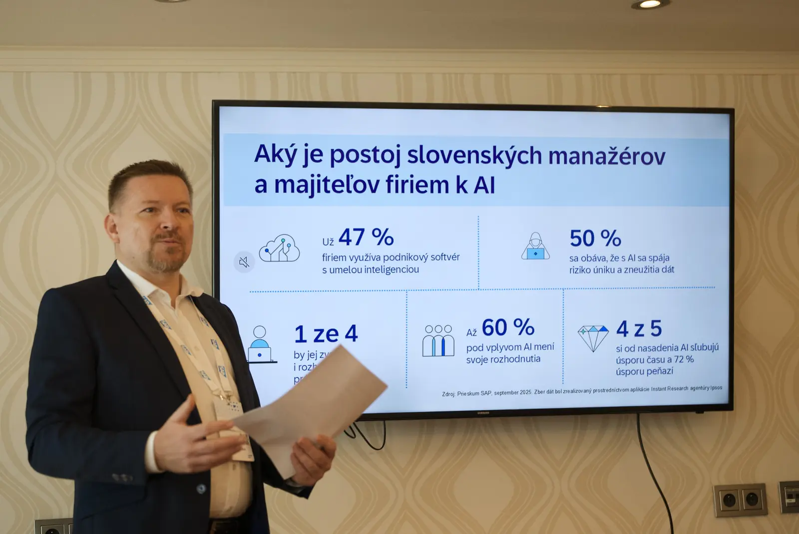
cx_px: 400
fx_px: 1865
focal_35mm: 84
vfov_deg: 16.3
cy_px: 267
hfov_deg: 24.2
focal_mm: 84
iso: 2000
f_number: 2.8
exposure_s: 1/60
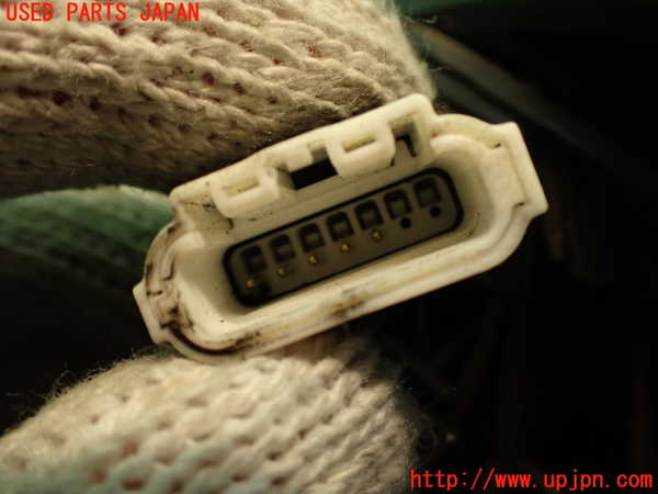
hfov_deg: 56.8
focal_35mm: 32
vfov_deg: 44.2
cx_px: 329
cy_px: 247
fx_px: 608
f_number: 2.4
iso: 250
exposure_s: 1/30
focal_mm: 5.79
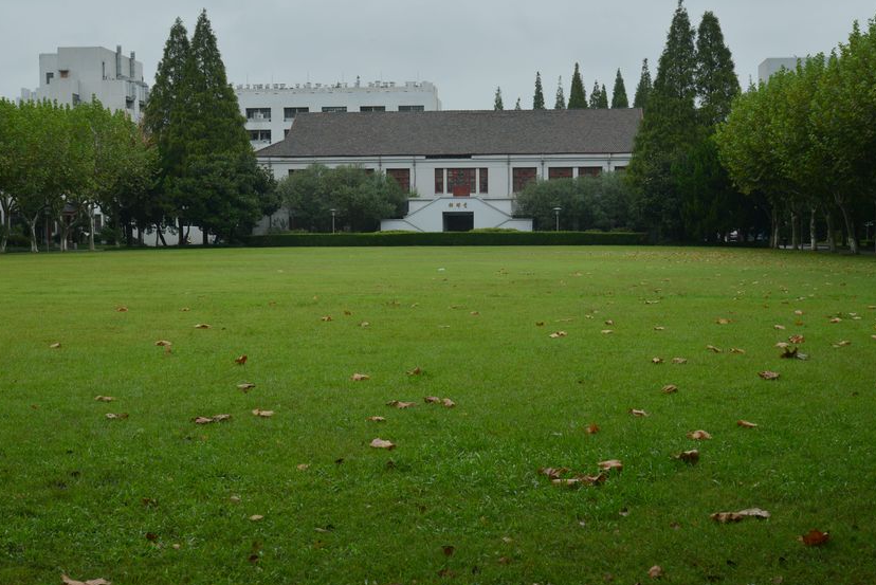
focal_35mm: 50
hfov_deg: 39.6
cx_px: 452
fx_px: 1217
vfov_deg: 27.0
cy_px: 291
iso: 400
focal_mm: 46
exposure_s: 1/125
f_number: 11
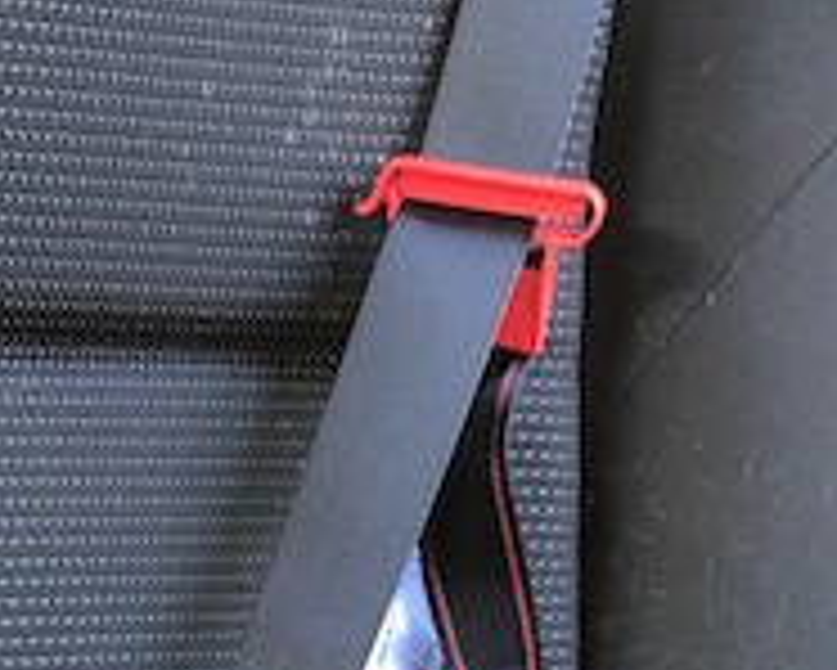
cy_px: 994
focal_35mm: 88
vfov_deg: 16.1
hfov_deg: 21.6
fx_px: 2181
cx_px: 252
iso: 50
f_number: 1.8
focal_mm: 4
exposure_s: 1/15
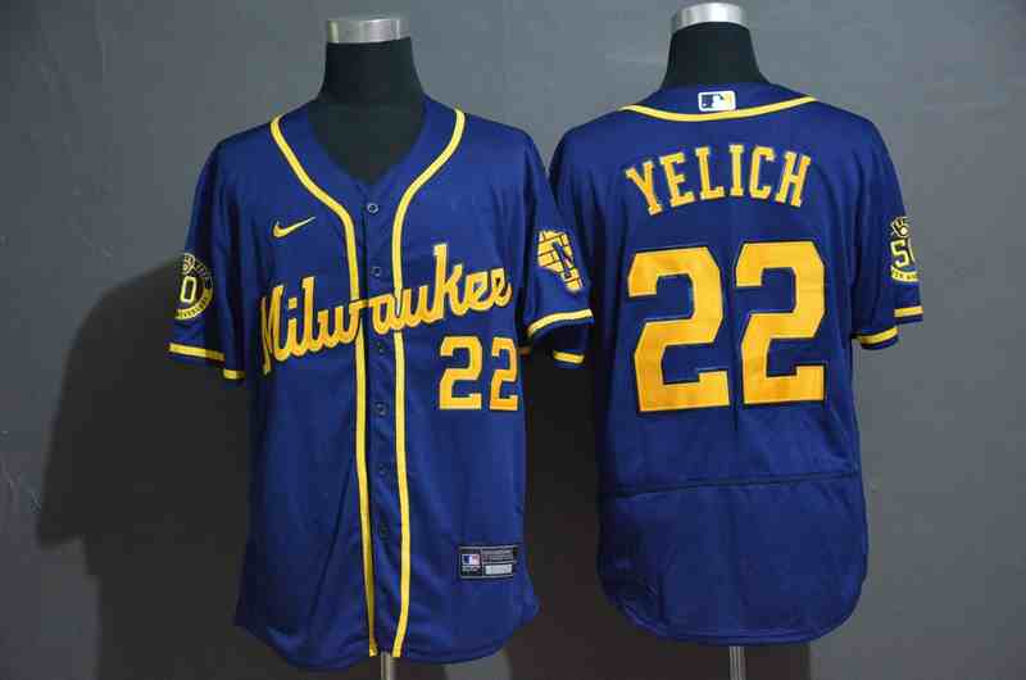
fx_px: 2219
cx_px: 513
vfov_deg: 17.4
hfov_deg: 26.0
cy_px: 340
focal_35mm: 78
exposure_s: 1/15
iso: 4000
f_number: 4.8
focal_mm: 52
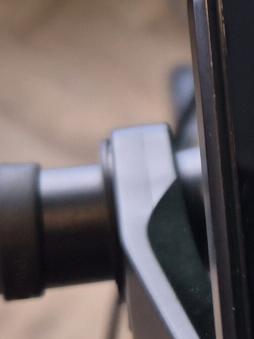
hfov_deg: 15.7
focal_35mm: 87
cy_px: 105
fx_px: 851
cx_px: 374
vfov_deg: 22.4
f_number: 1.8
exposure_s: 1/100
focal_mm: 5.4
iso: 250
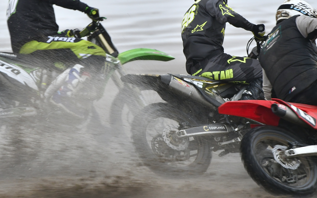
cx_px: 182
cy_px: 81
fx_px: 7681
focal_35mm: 889
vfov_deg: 1.5
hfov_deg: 2.4
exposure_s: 1/250
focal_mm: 460
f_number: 5.6
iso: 1100
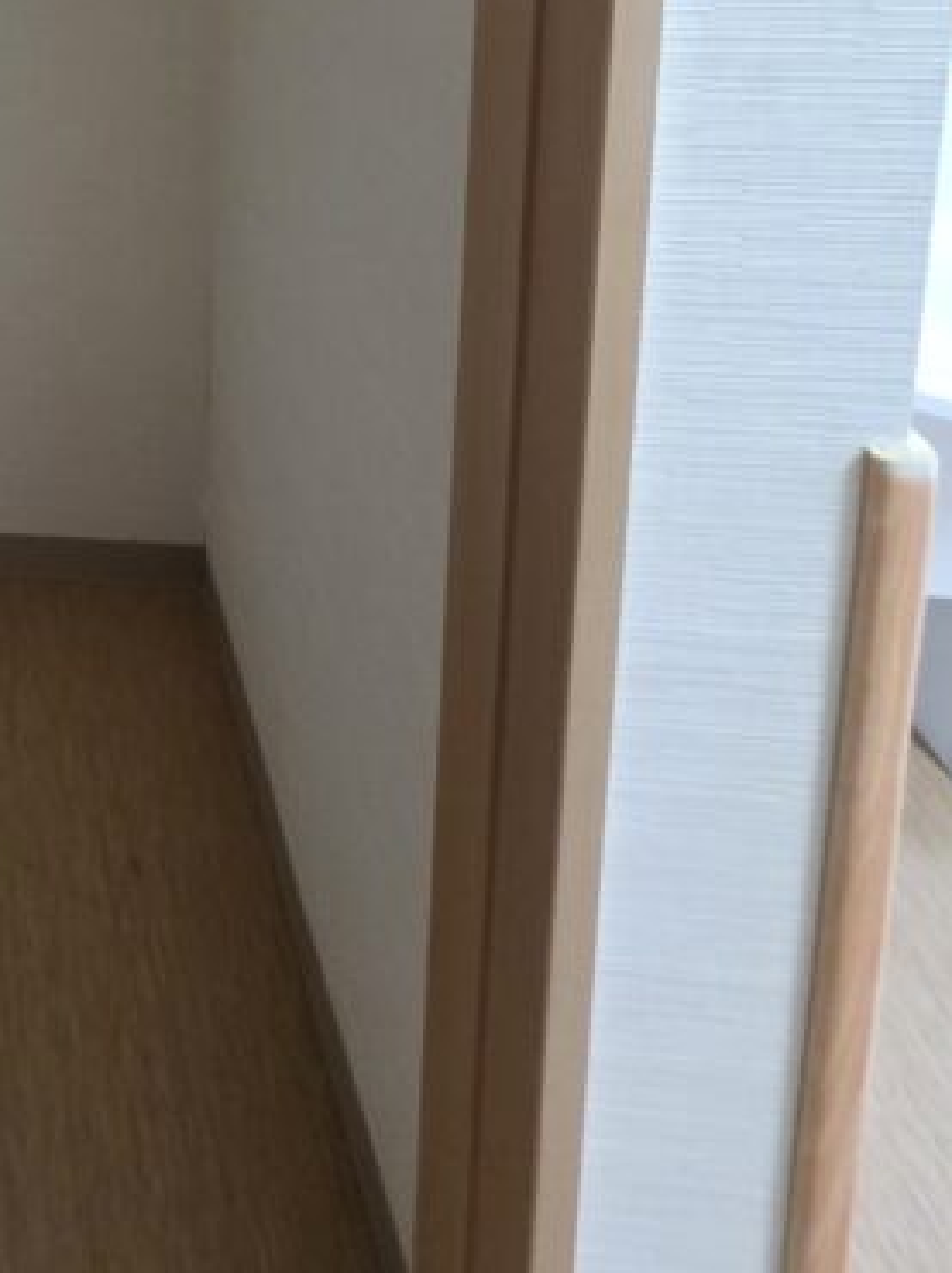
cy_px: -430
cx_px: -330
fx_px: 1322
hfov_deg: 30.1
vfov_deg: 34.2
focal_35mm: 36
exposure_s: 1/50.3
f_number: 1.9
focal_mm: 2.2
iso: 400
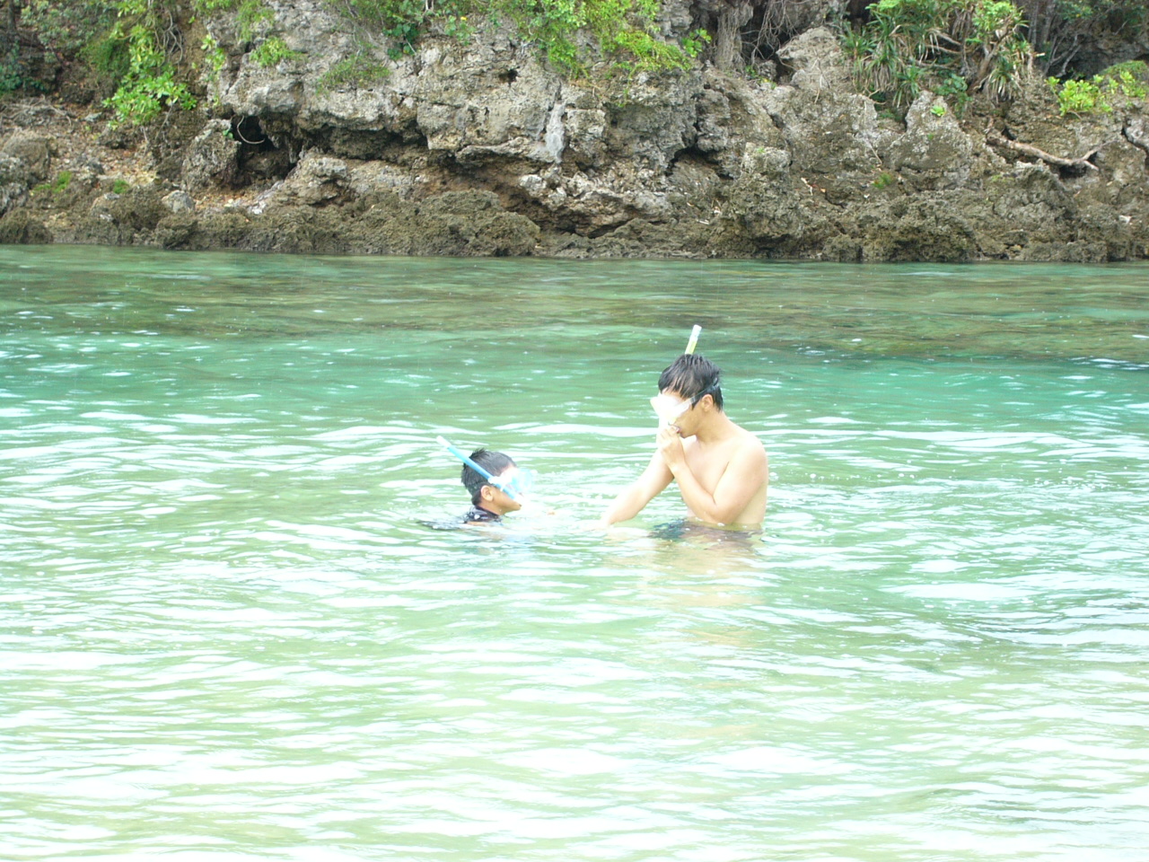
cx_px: 574
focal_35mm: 105
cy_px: 431
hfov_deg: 18.7
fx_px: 3485
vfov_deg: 14.1
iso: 100
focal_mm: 17.4
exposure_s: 1/60
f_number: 4.9
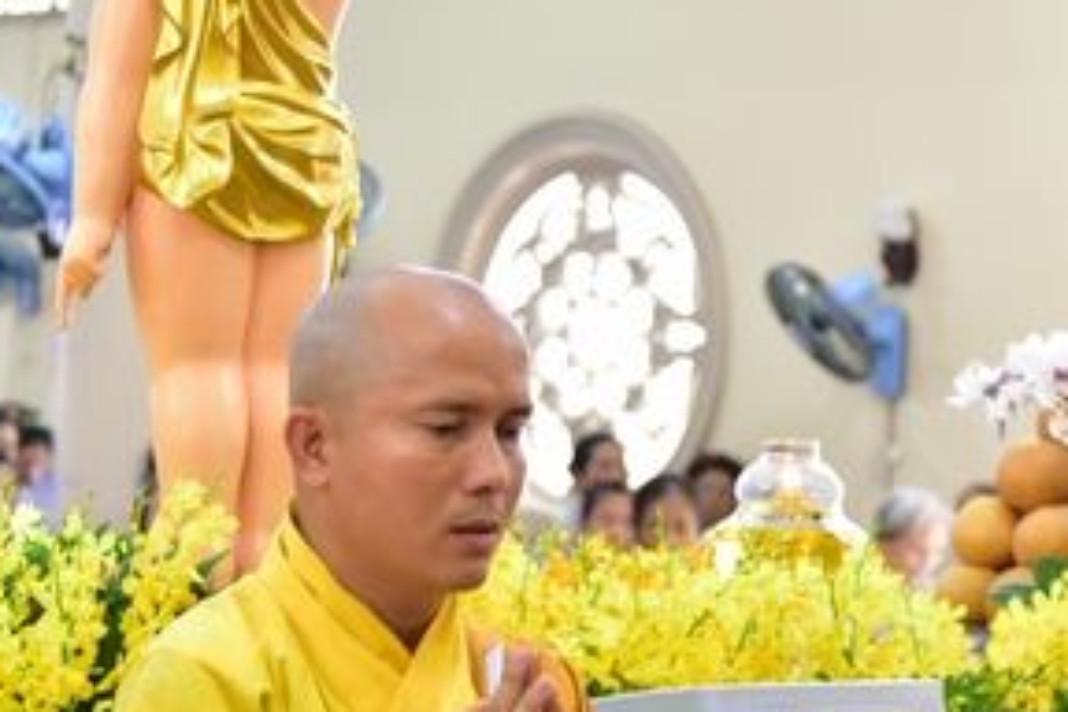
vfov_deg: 9.2
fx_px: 4420
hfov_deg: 13.7
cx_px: 794
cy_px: 400
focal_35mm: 149
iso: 640
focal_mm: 66
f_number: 4
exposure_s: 1/15
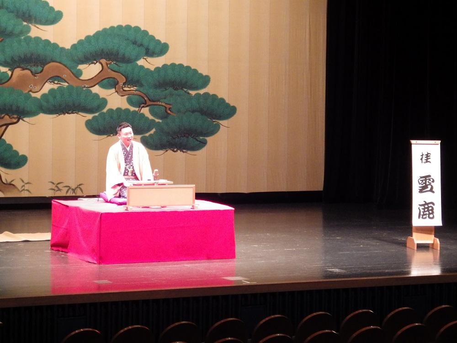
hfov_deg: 16.6
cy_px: 172
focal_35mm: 119
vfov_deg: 12.5
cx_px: 228
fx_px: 1571
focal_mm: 21.3
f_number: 4.8
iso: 800
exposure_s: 1/40
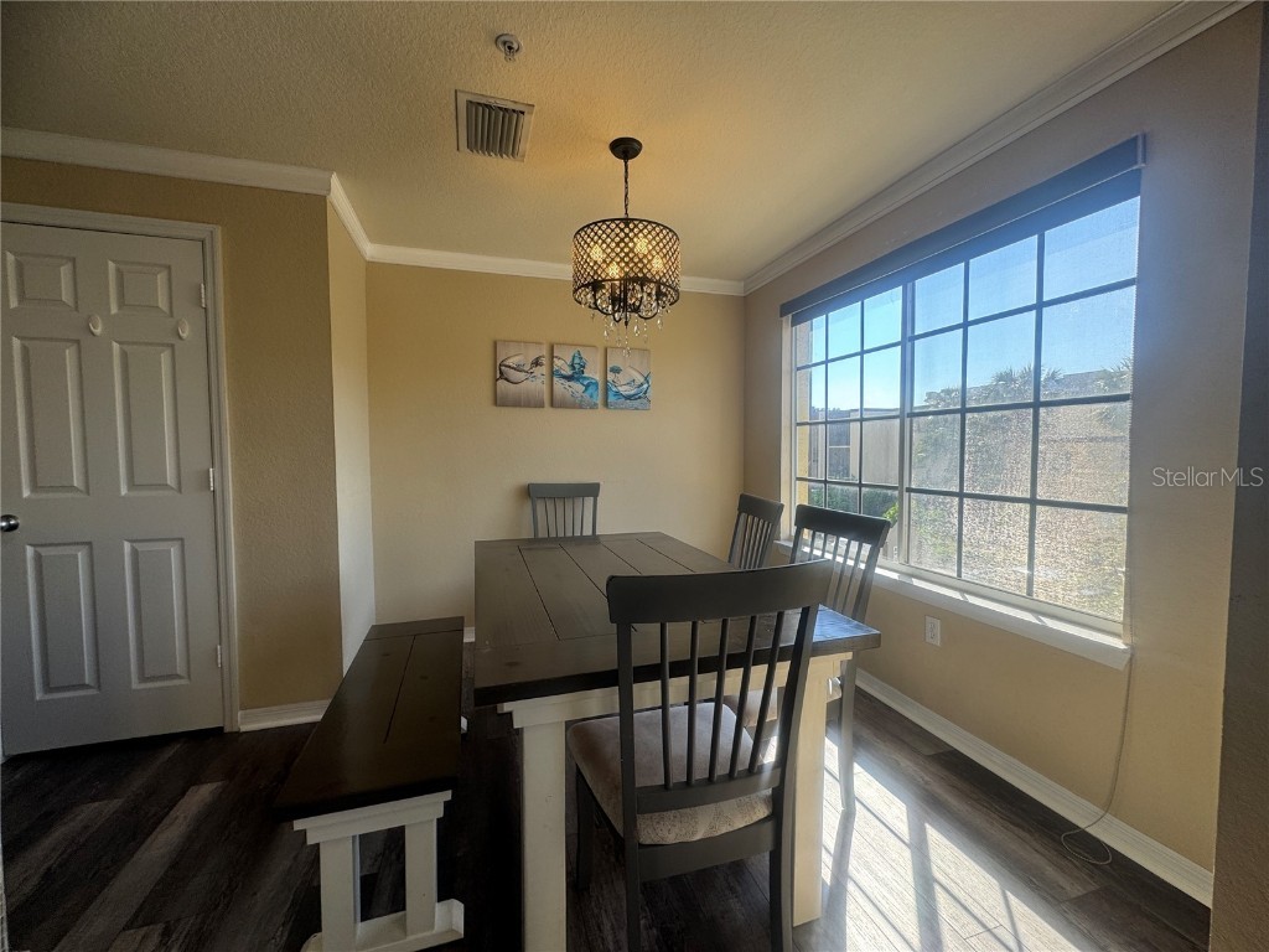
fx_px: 513
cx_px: 634
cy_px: 476
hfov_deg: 102.1
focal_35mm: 14
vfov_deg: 85.7
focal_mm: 2.22
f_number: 2.2
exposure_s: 1/120
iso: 50
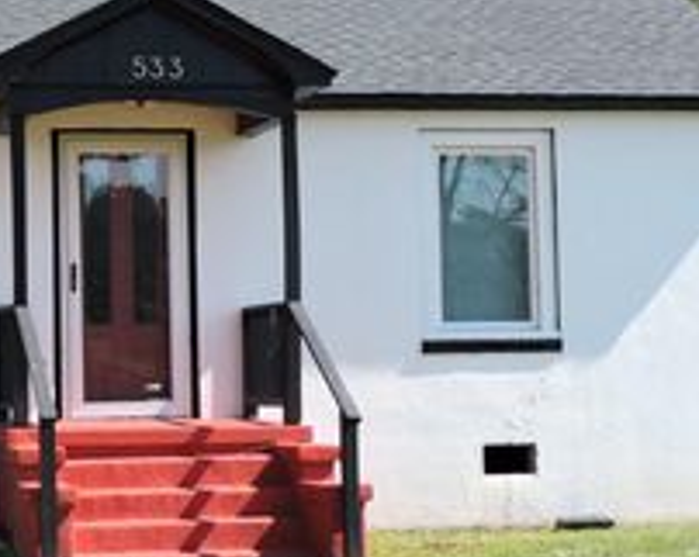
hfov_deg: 18.1
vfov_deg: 14.8
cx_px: 21
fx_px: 2148
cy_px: 237
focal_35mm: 104
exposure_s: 1/400
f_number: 3.4
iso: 100
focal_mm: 7.7
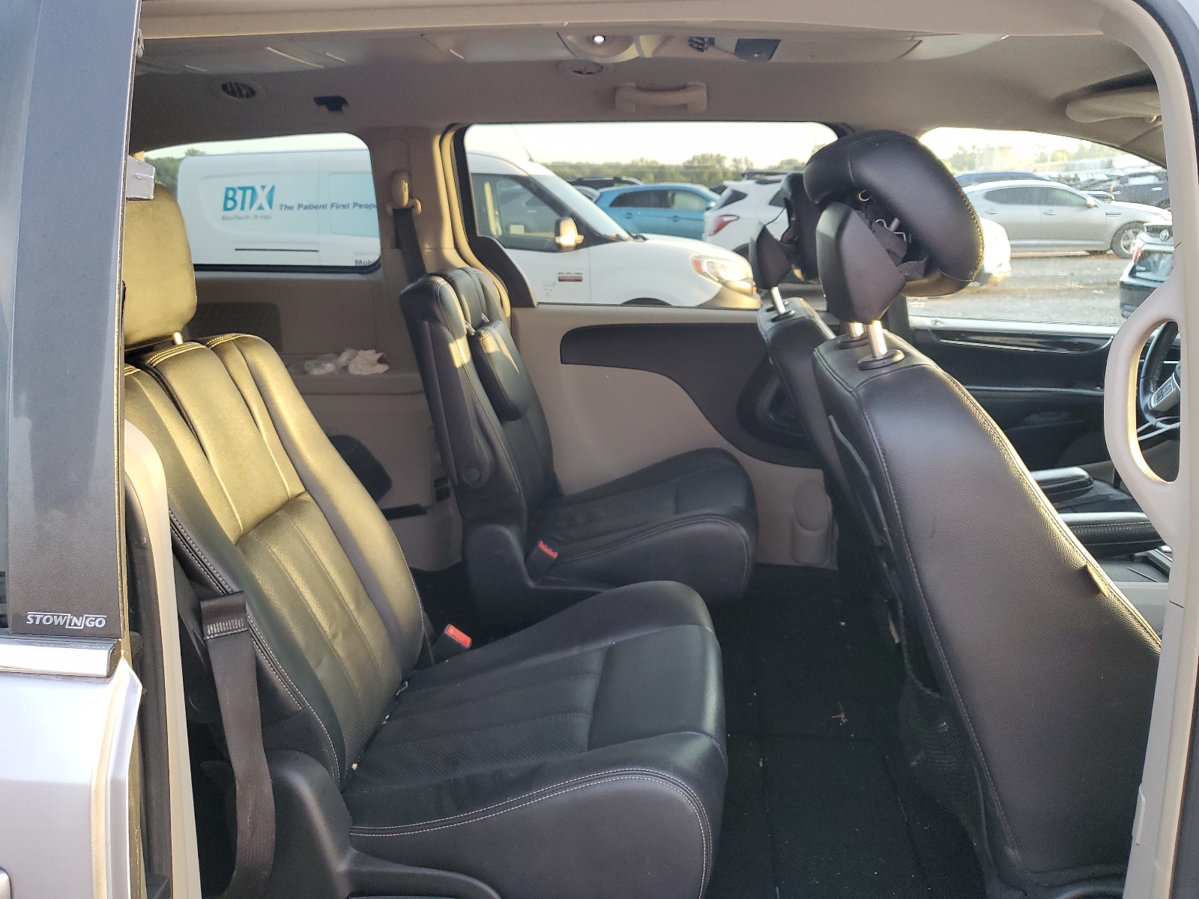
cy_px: 450
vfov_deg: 53.1
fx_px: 901
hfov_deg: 67.3
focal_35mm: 26
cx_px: 600
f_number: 1.5
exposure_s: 1/120
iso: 86
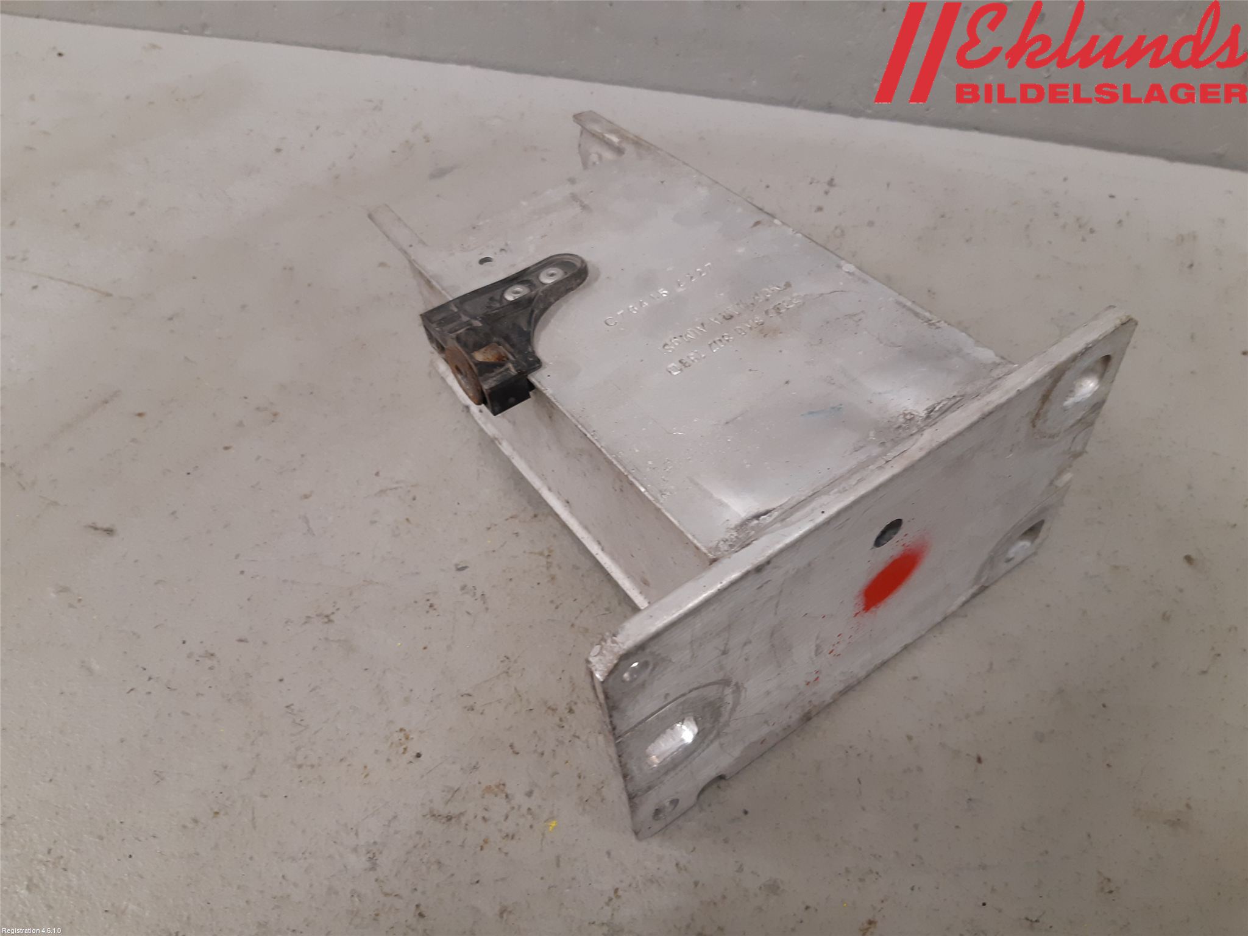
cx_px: 624
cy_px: 468
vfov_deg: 53.1
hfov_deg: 67.3
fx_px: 937
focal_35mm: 26
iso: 125
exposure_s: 1/50
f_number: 1.7
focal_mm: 3.93
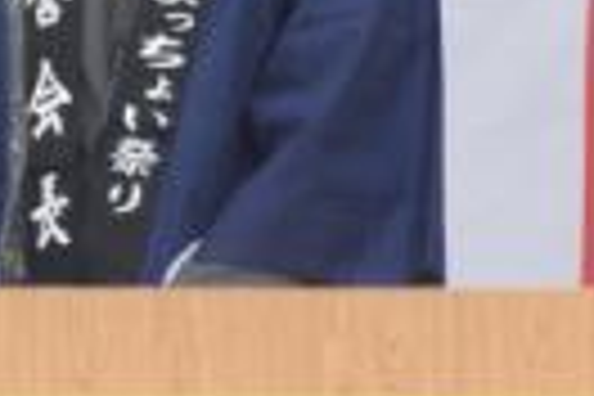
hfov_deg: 1.9
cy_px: -182
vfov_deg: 1.3
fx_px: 17588
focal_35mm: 1066
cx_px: 36
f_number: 8
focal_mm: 210
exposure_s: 1/500
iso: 2000
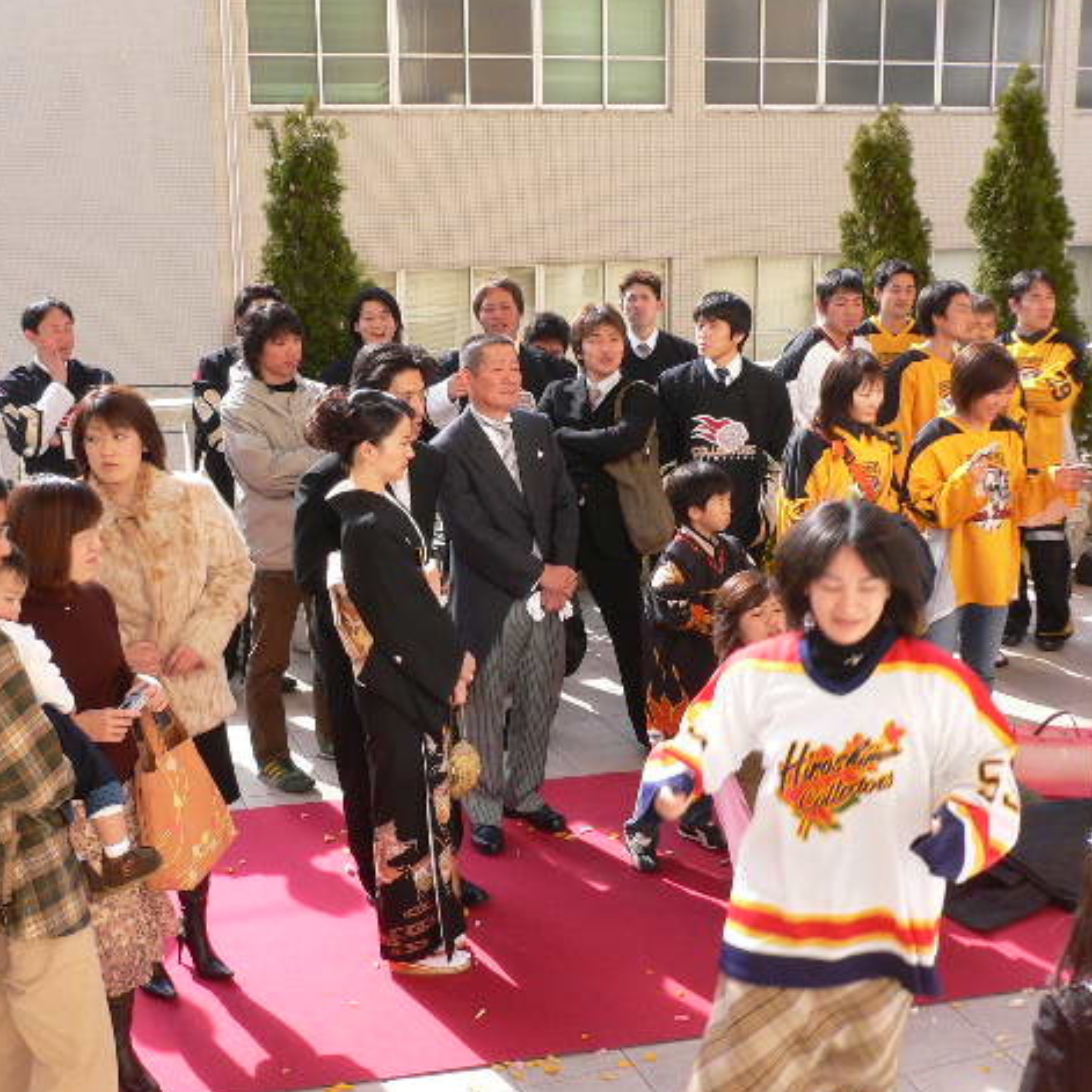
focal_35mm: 42
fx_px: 1499
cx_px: 545
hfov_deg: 40.0
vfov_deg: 40.0
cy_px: 547
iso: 80
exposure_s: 1/100
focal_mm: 5.8
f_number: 5.6
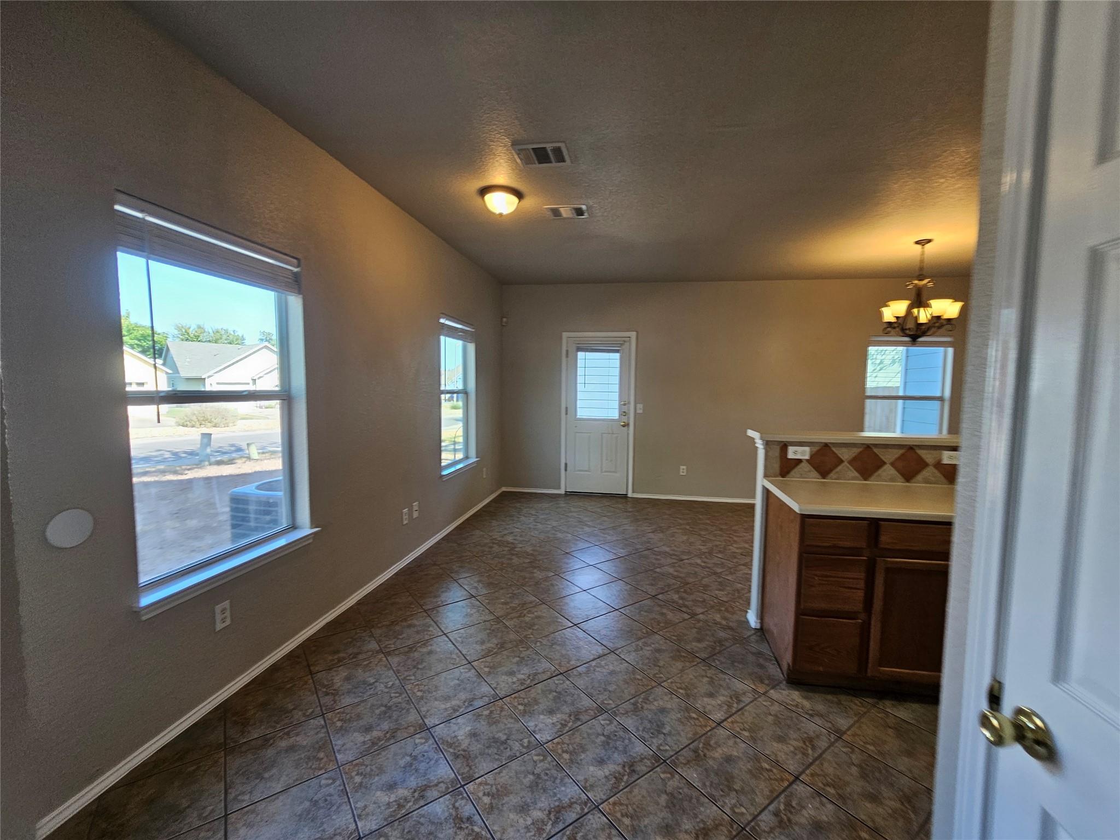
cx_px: 560
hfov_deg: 106.2
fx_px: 421
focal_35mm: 13
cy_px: 420
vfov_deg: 89.9
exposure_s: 1/60
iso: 64
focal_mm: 2.2
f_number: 2.2
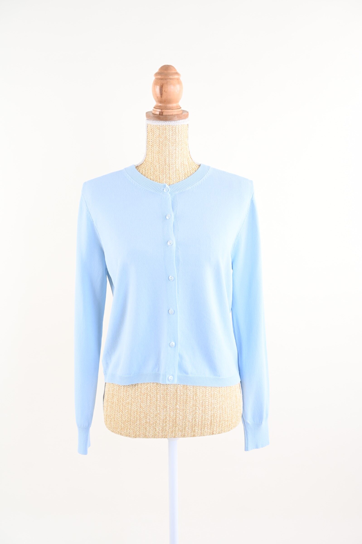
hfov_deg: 40.5
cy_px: 272
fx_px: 491
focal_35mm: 32
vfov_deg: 58.0
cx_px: 181
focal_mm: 32.5
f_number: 9
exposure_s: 1/125
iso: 125
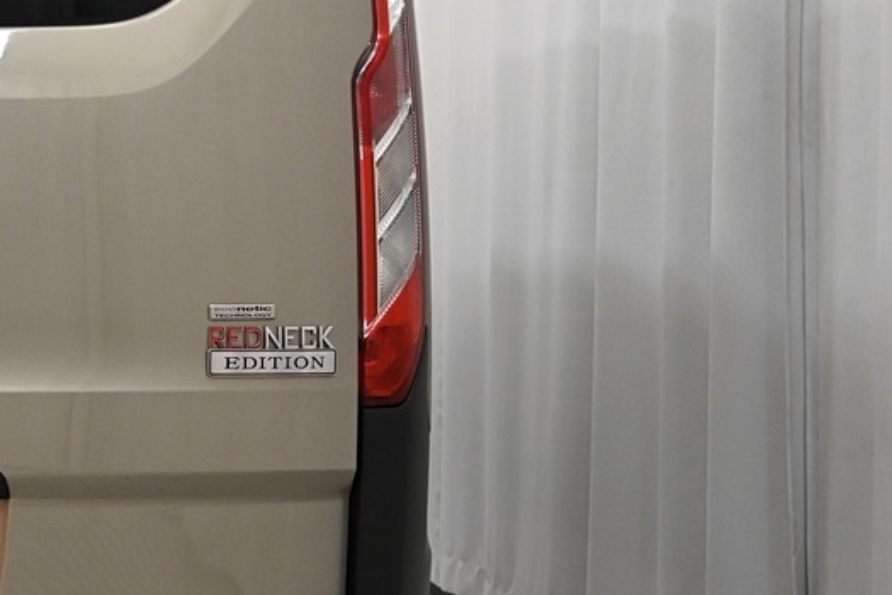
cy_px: 304
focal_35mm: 113
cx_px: -212
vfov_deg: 12.1
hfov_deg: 17.1
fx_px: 2807
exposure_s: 1/80
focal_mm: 24.5
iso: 400
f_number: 4.5
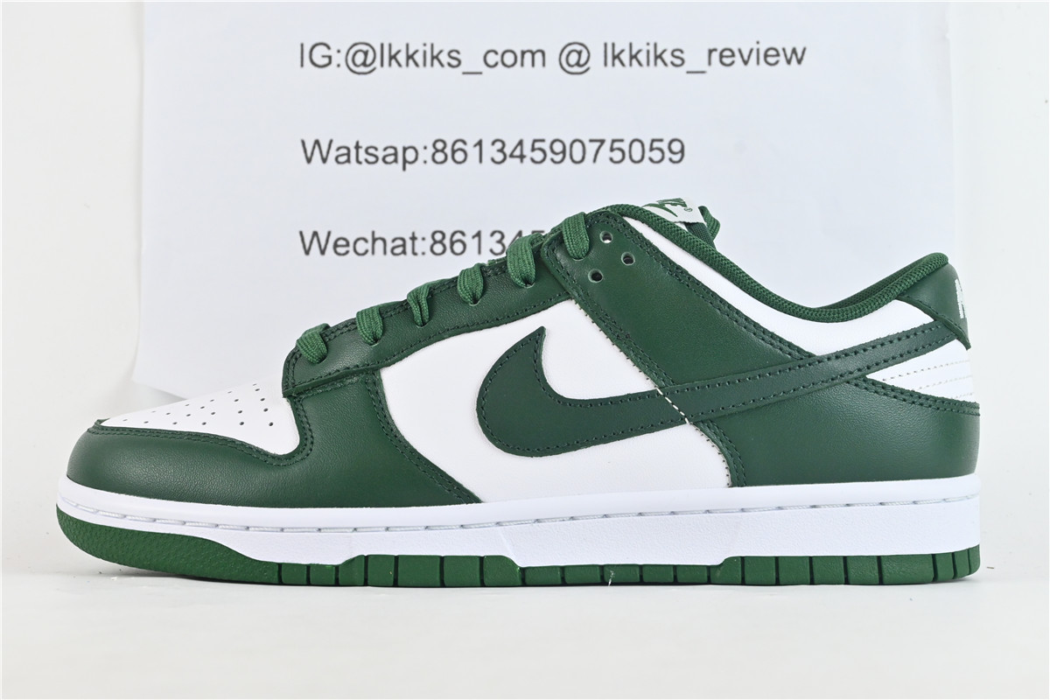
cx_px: 525
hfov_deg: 33.4
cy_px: 350
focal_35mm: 60
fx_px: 1750
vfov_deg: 22.6
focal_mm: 40
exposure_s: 1/100
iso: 1250
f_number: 9
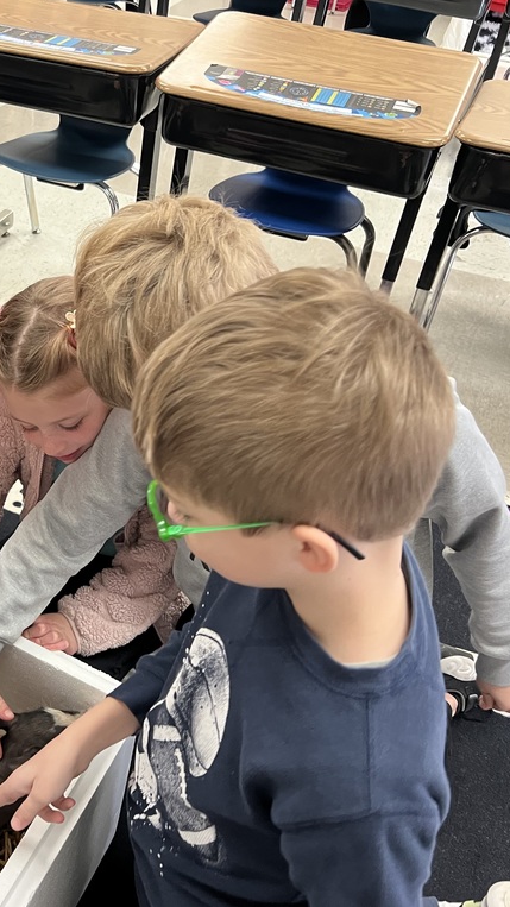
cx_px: 19
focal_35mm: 38
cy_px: 454
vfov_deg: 52.8
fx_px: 914
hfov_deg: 29.4
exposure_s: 1/60
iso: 200
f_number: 1.5
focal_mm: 5.7
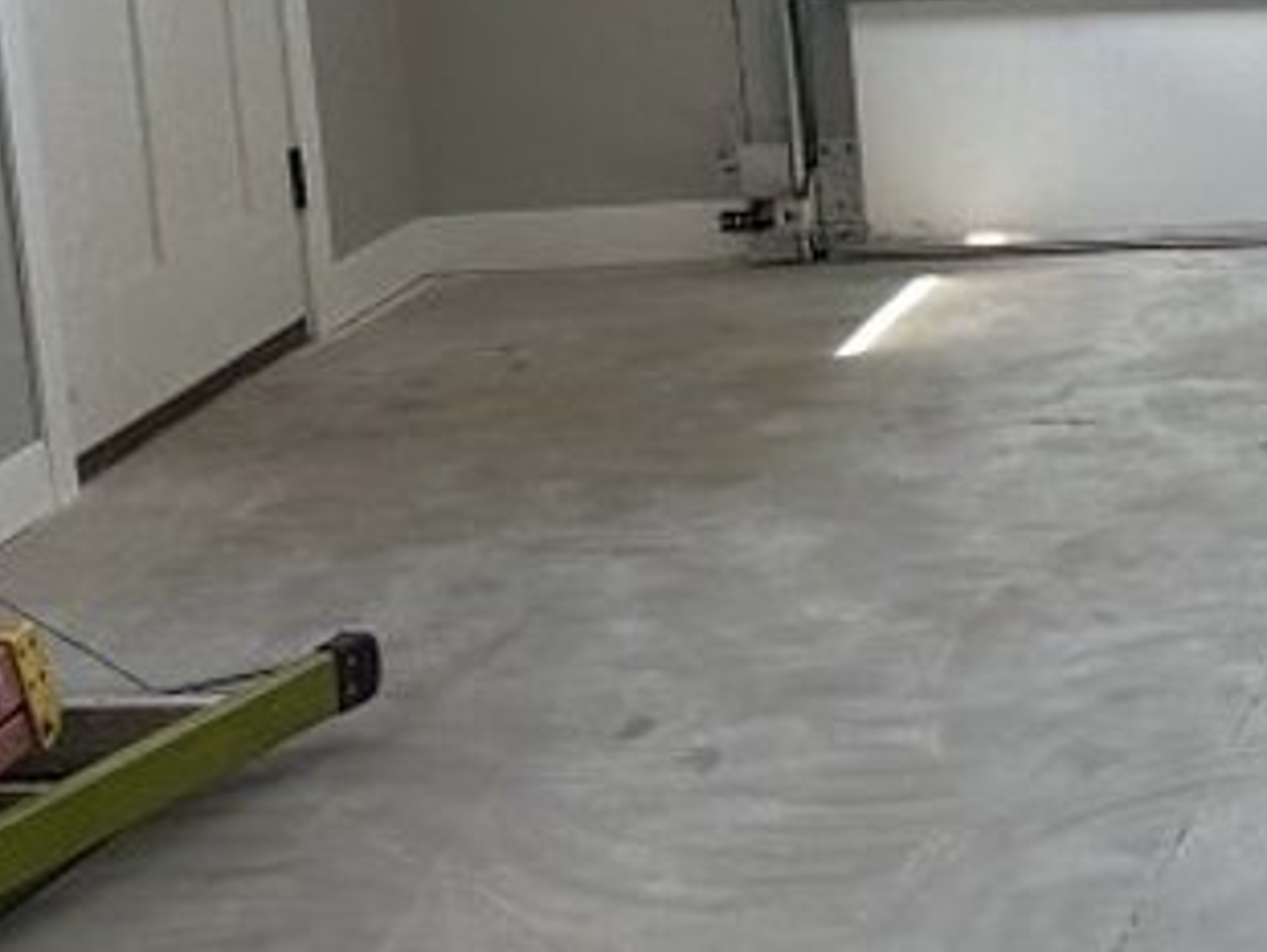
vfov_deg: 12.5
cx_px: 2487
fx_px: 4286
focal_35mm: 117
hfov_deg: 14.2
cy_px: -22
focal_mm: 6.86
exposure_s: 1/121
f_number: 1.78
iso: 125
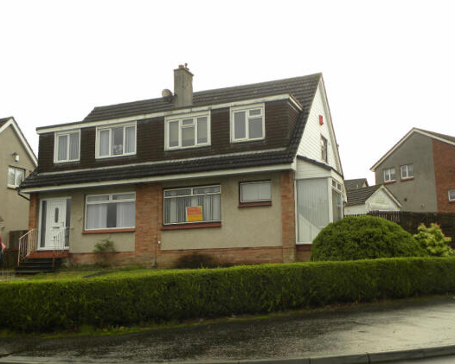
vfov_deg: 37.3
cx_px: 237
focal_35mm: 40
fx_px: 539
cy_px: 188
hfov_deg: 45.8
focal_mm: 6.6
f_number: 3.2
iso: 64
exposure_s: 1/117
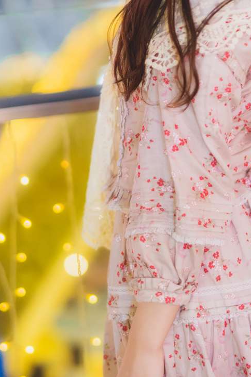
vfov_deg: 16.2
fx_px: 1295
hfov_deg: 11.1
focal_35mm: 124
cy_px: 18
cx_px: 136
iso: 1600
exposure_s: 1/100
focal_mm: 50
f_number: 1.4
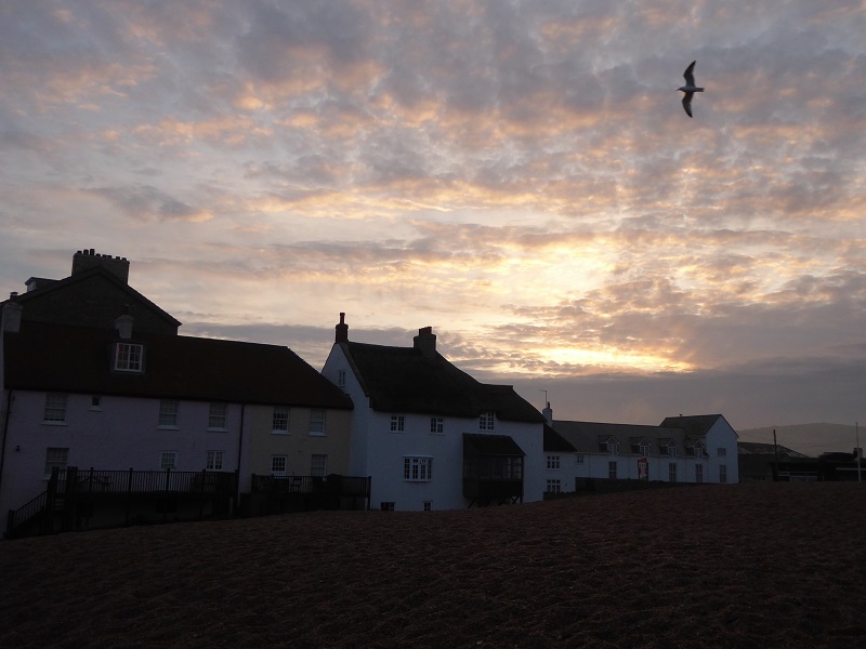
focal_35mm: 33
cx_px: 433
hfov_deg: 55.4
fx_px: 826
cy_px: 324
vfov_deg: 42.9
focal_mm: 5.8
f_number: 3.6
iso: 200
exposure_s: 1/320
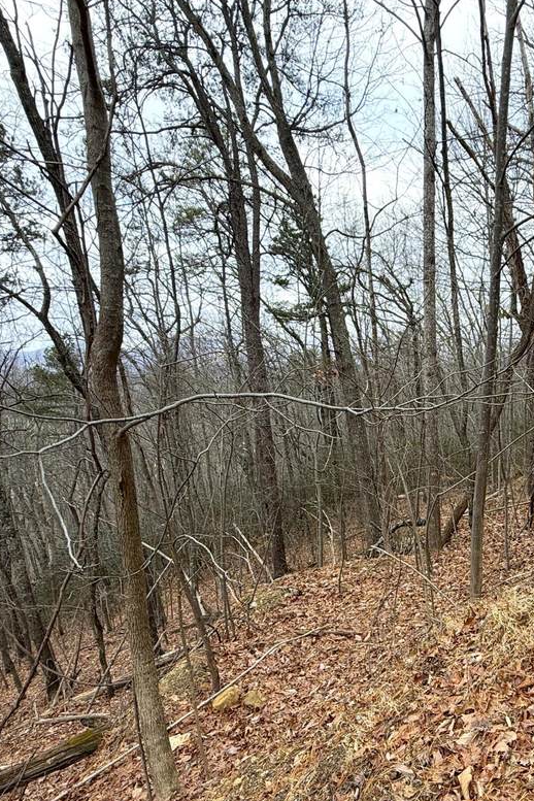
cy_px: 486
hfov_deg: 50.2
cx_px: 422
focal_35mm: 24
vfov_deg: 72.9
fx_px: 534
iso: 50
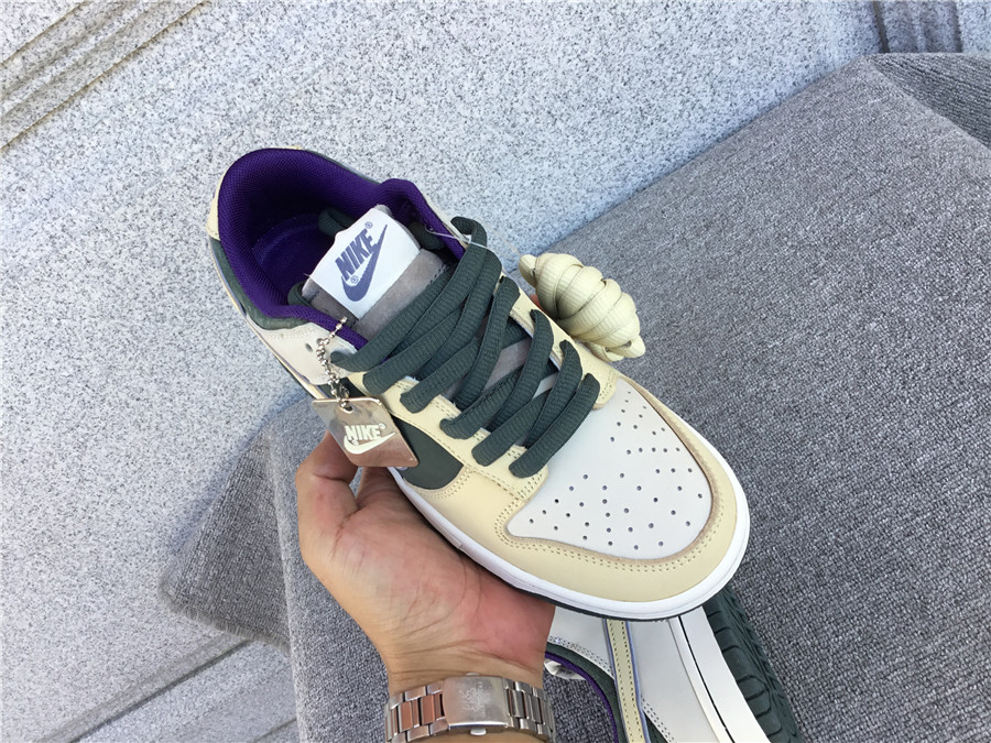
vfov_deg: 45.4
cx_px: 496
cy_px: 372
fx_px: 887
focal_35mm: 31
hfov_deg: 58.4
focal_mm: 3.3
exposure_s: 1/114
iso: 25
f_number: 2.4
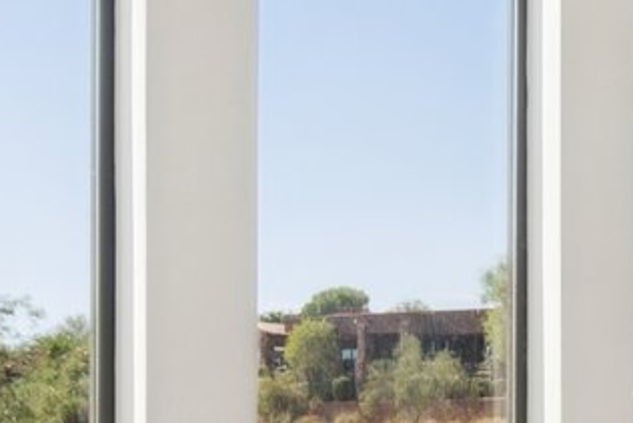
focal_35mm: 113
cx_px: 1158
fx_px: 1992
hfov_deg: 15.4
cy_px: 495
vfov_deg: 11.9
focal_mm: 17.5
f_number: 8
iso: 320
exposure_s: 1/250
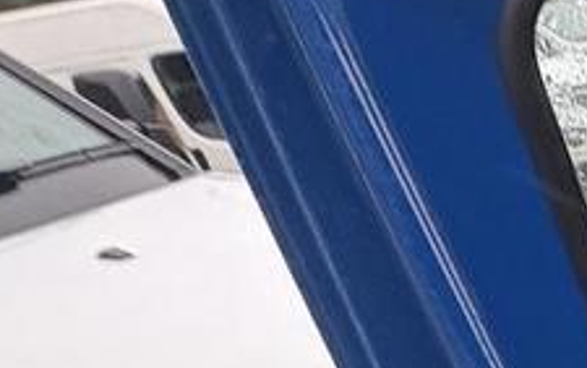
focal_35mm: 59
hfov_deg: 23.6
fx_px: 945
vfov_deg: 21.2
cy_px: 378
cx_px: 976
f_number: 2.2
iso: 250
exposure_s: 1/78
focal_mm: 2.22
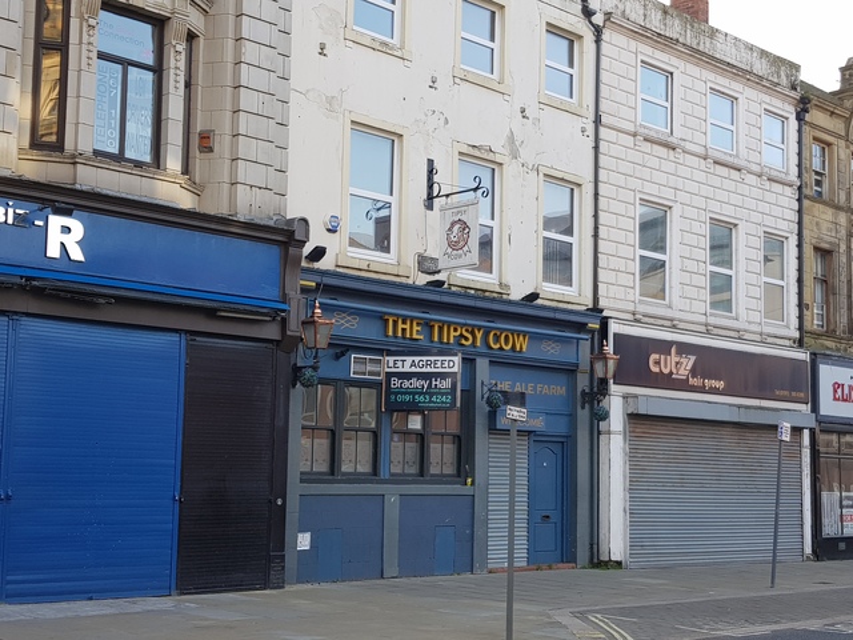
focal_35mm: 26
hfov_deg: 67.3
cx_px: 426
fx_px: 641
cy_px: 320
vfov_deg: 53.1
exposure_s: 1/242
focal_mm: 4.2
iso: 40
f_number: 1.7
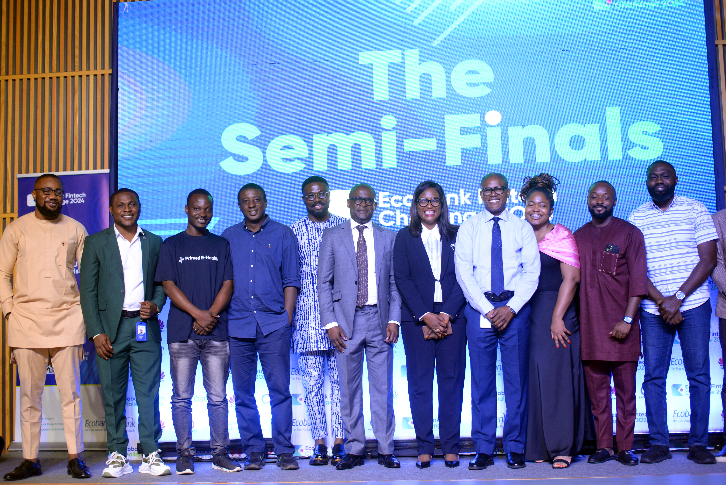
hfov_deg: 39.6
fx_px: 1009
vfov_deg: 27.0
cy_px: 242
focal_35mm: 50
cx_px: 363
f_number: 2.2
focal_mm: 50
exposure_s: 1/200
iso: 800
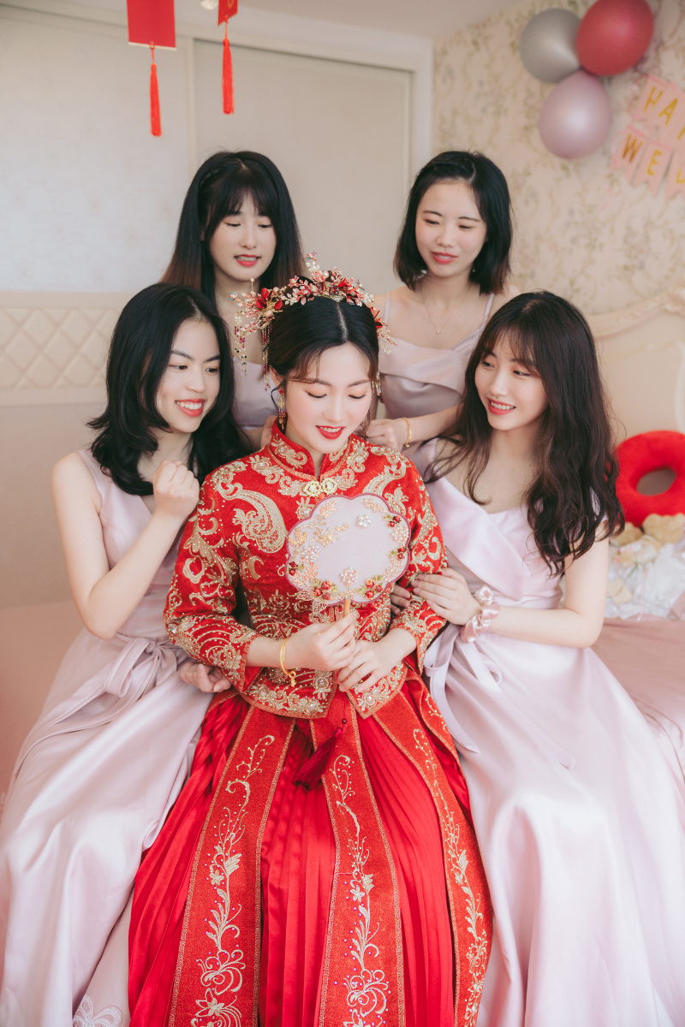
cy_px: 514
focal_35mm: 35
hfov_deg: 37.9
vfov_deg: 54.4
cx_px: 342
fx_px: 999
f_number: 2.8
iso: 500
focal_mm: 35
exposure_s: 1/125
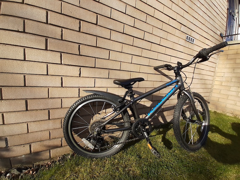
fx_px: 90
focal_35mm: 13
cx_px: 120
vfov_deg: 89.9
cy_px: 90
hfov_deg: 106.2
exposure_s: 1/613
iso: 40
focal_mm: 1.13
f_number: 2.2
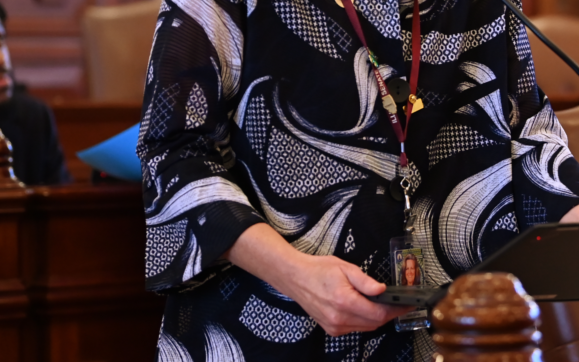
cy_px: 26
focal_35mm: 210
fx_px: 3314
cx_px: 497
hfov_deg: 9.9
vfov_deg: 6.2
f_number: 3.2
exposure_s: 1/200
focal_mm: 85
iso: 3200
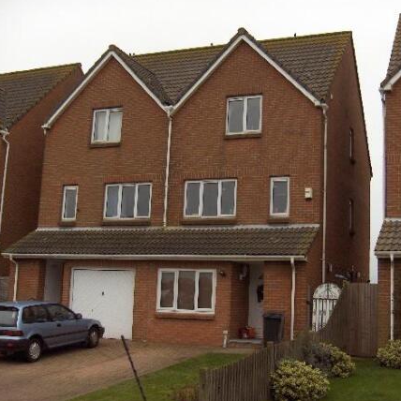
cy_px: 199
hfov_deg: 35.7
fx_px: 616
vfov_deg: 36.1
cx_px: 270
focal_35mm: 47
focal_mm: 8
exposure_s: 1/124
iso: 141
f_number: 2.8
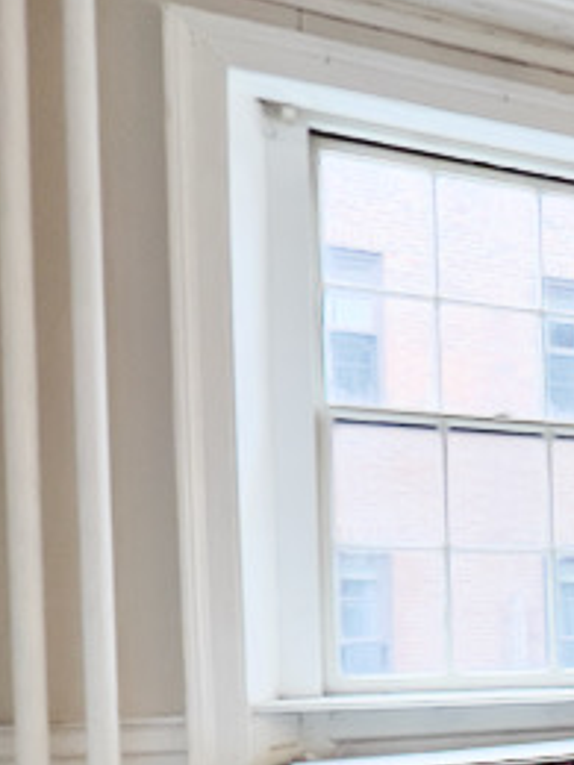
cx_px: 1260
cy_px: 633
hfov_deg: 16.9
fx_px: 1105
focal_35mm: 50
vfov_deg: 36.6
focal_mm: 1.57
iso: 200
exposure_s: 1/60
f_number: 1.8
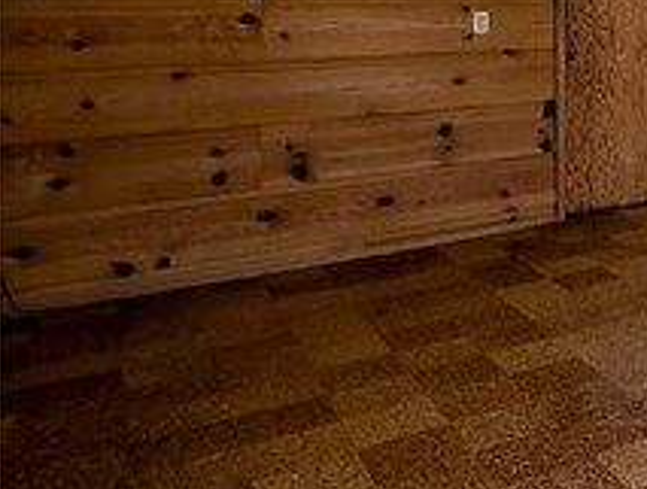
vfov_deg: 35.6
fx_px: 675
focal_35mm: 36
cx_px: 969
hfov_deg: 29.6
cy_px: -12
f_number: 1.95
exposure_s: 1/60
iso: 52
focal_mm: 2.23
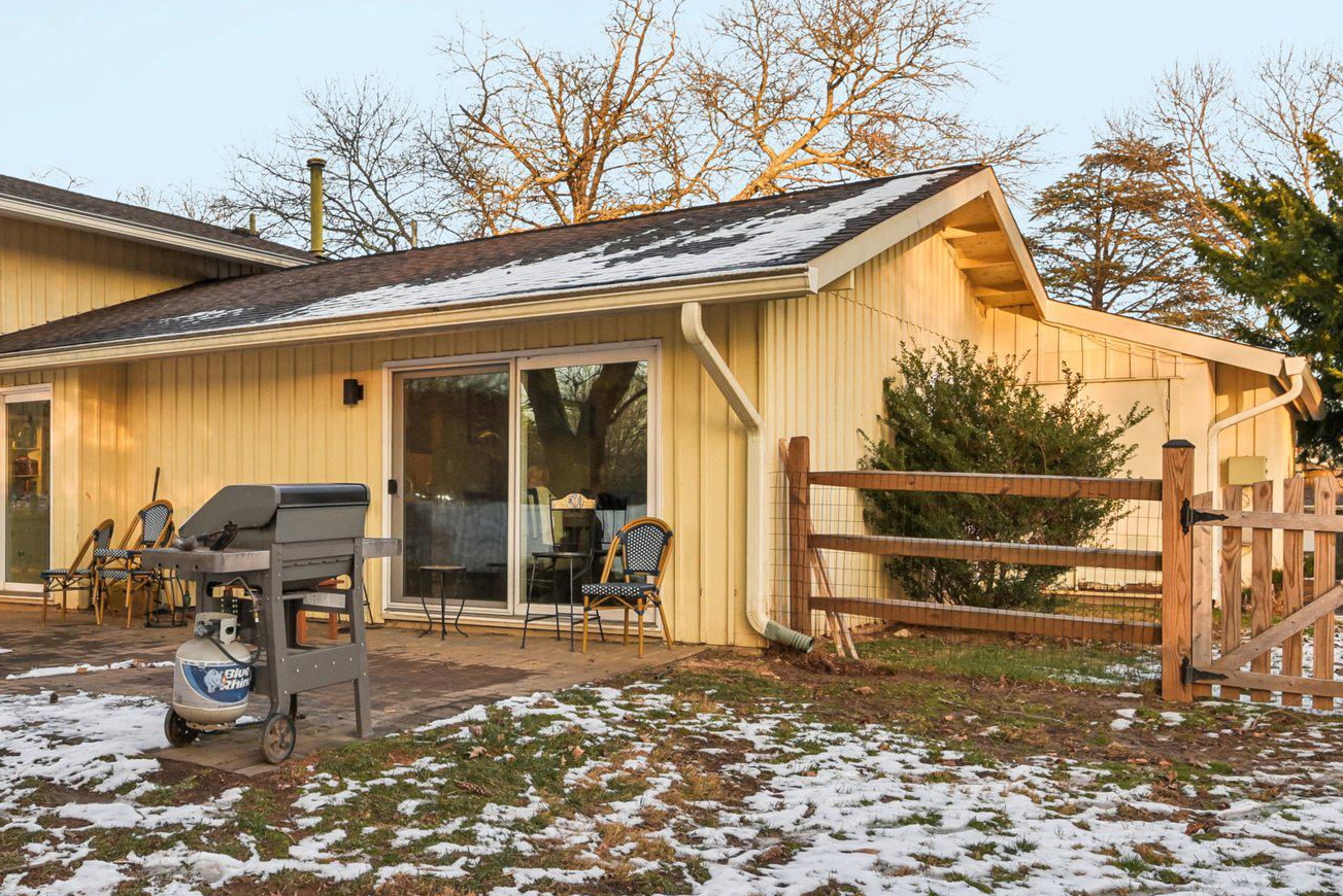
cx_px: 402
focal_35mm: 33
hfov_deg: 55.5
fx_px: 1232
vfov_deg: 39.8
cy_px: 353
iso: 400
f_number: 8
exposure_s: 1/200
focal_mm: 21
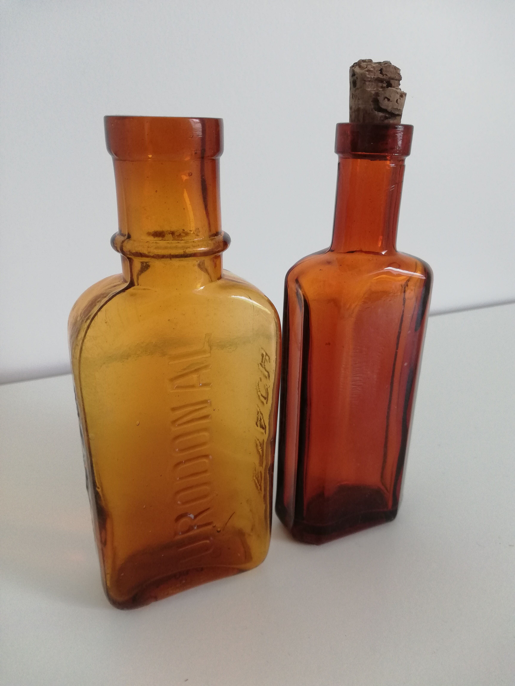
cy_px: 343
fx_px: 516
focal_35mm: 26
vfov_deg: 67.3
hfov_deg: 53.1
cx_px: 258
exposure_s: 1/33.3
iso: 160
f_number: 2.2
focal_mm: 3.81
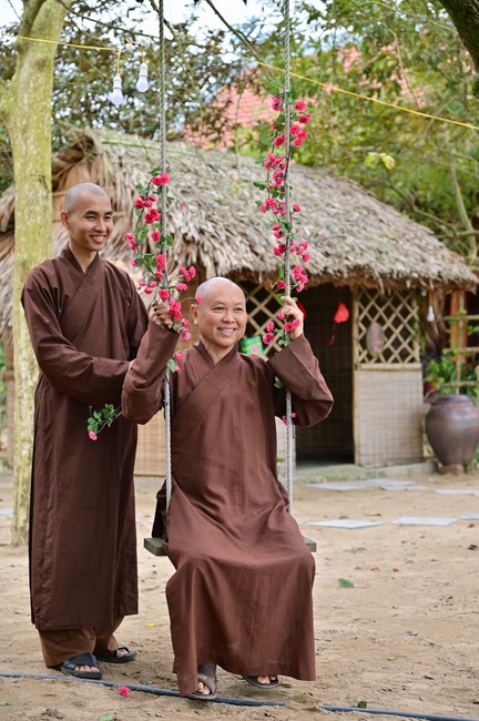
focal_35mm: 70
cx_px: 240
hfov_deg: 19.4
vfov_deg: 28.9
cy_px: 360
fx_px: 1400
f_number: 5
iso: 160
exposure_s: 1/200
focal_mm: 70
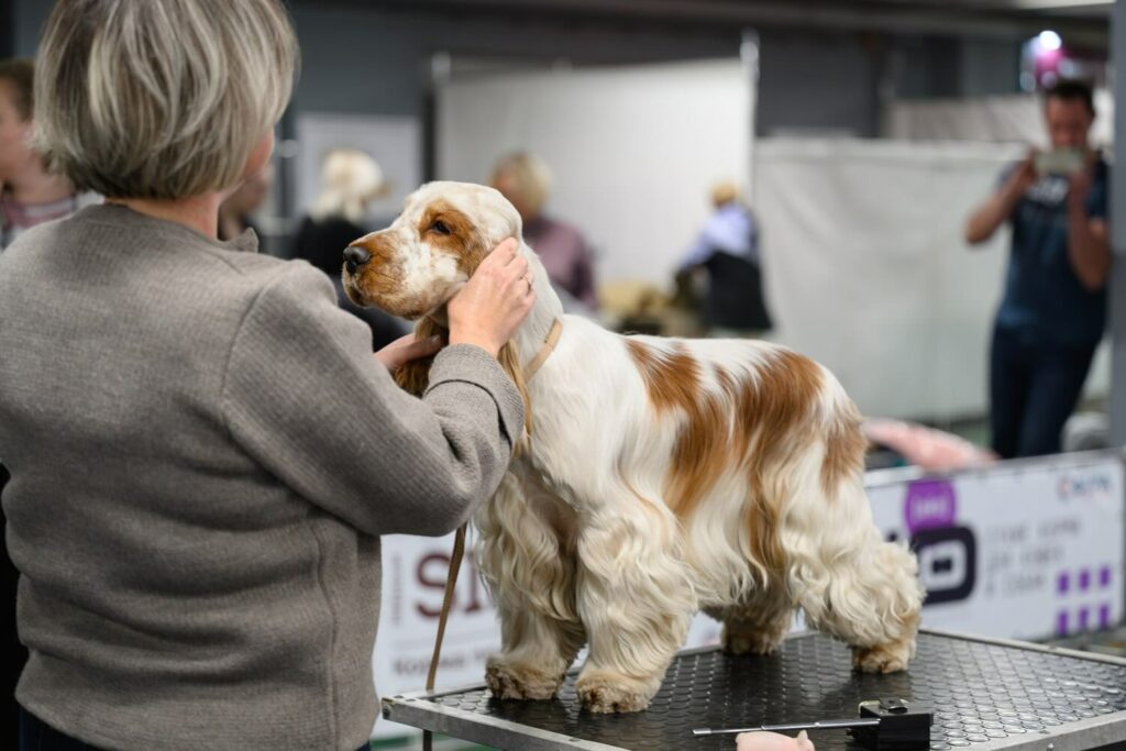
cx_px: 563
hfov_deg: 28.8
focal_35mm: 70
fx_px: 2190
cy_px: 376
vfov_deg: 19.5
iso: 2000
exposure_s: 1/200
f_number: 2.8
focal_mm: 70
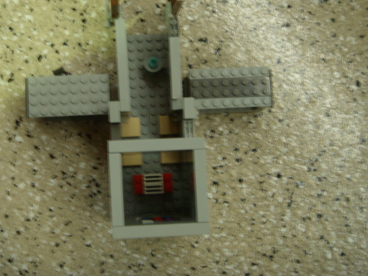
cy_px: 95
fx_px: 680
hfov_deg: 30.2
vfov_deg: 22.8
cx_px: 152
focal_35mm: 64
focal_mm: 8
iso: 100
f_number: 3.7
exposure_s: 1/4.58
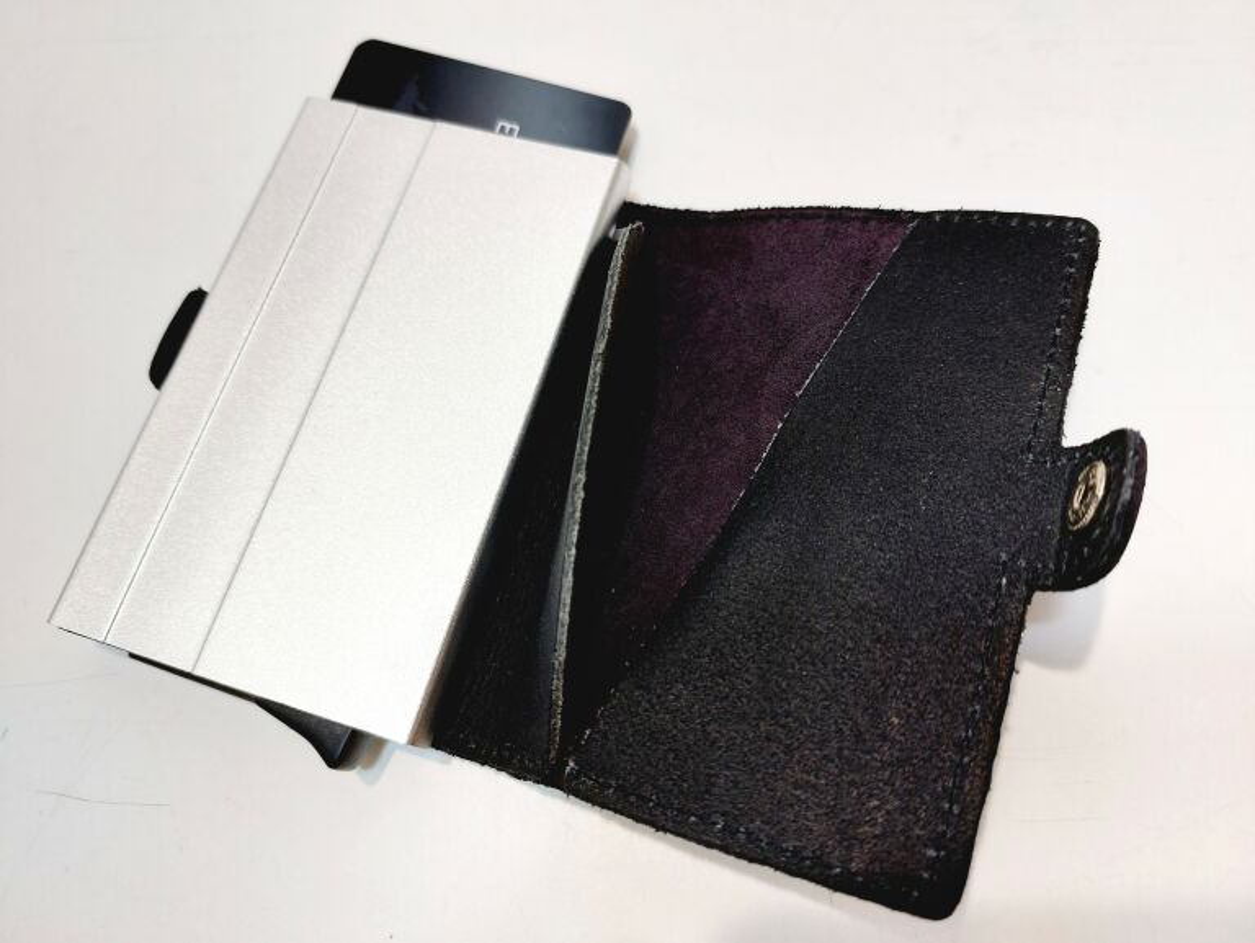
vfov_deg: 56.9
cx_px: 628
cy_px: 472
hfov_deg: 71.6
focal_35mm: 24
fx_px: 871
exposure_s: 1/100
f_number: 1.8
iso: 50
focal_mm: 5.23
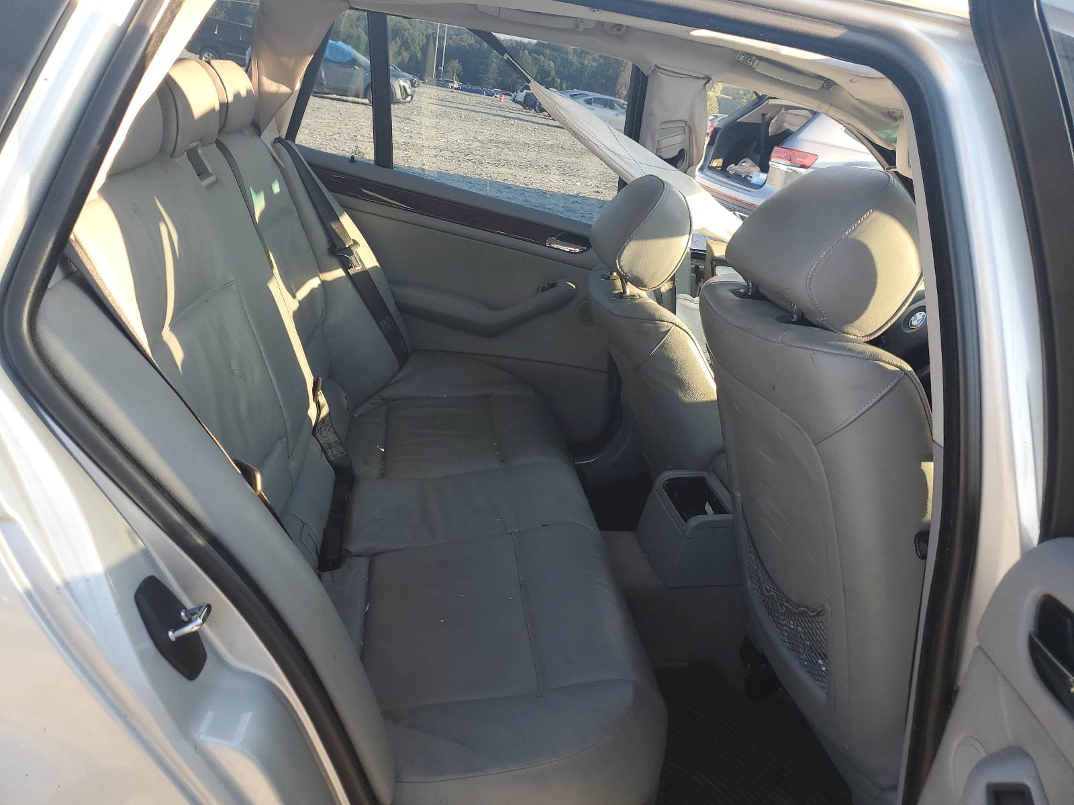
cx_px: 537
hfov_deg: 67.3
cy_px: 402
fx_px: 807
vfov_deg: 53.1
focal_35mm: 26
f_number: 1.5
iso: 50
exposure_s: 1/233
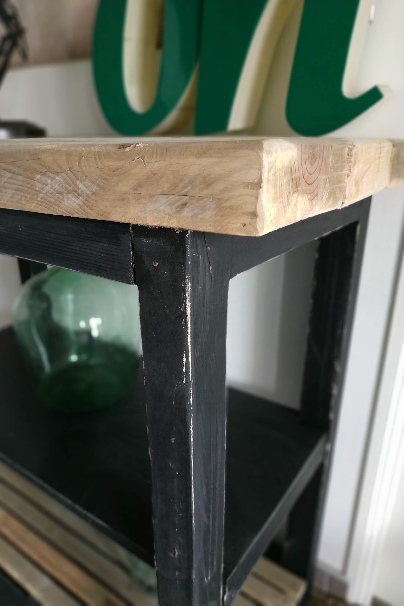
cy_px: 303
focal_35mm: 25
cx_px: 177
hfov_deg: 51.2
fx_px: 421
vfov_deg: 71.5
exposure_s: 1/20
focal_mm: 3.94
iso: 400
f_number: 1.9
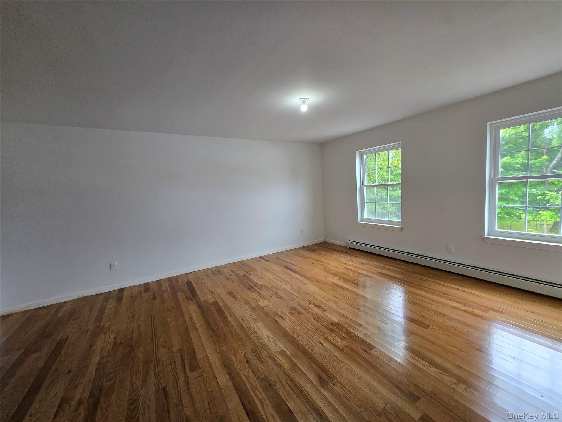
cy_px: 211
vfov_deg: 89.9
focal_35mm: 13
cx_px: 281
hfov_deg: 106.2
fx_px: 211
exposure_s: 1/60
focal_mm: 1.7
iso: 100
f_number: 2.2
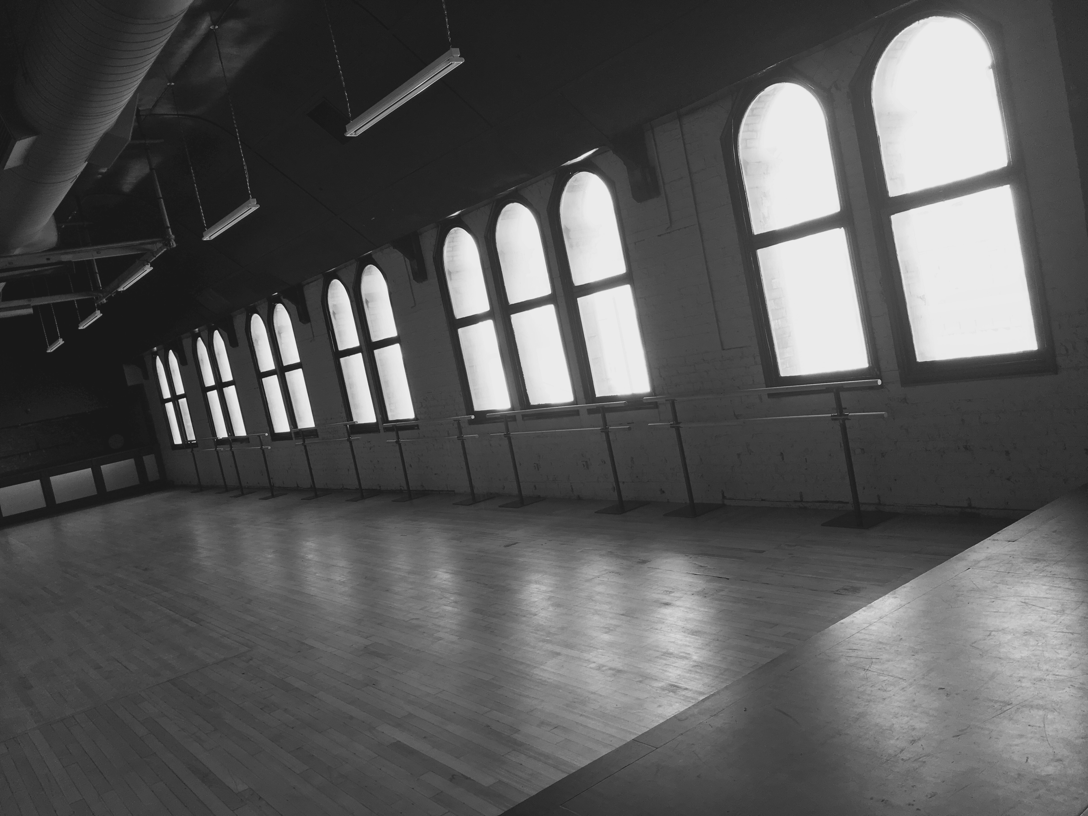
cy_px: 408
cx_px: 544
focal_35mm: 29
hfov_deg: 61.7
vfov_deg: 48.2
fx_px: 911
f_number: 2.2
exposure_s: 1/50
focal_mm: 4.15
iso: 32
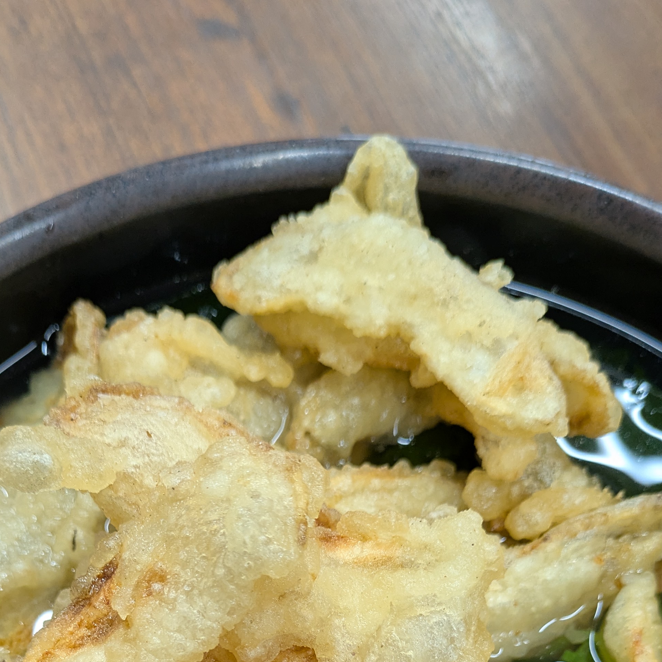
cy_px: 744
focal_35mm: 53
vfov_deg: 28.9
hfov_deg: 32.2
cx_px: 319
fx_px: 1147
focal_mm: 5.43
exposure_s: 1/120
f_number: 1.89
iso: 173
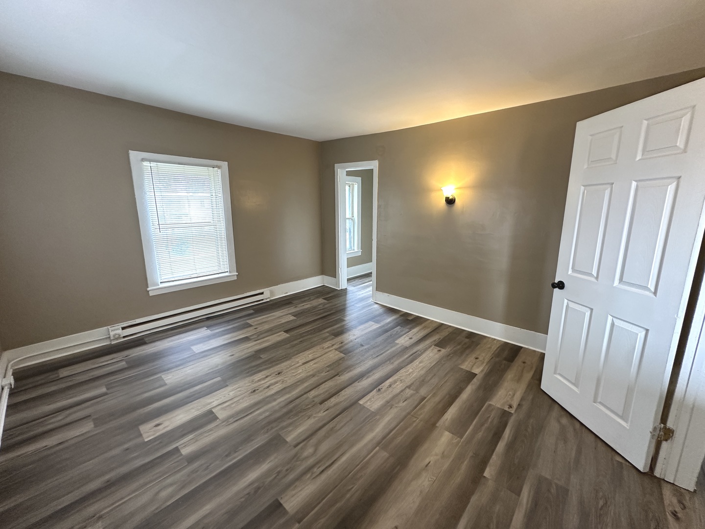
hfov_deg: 102.1
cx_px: 352
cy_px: 264
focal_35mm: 14
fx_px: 285
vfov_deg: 85.7
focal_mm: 2.22
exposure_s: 1/60
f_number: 2.2
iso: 320
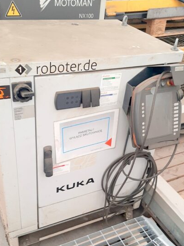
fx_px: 206
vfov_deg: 61.7
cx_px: 89
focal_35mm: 29
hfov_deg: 48.2
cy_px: 126
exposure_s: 1/100
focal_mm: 3.93
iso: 64
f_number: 1.7
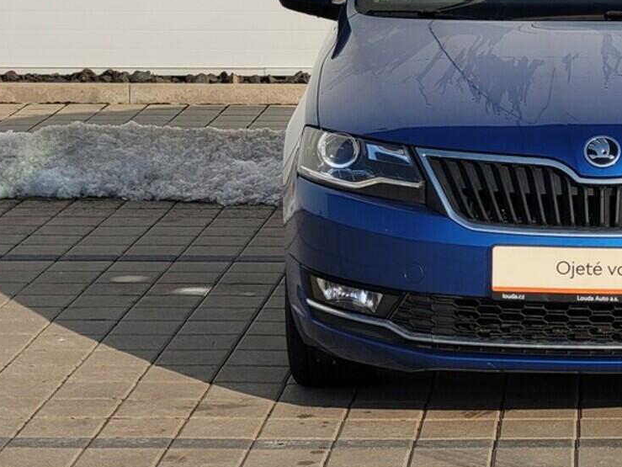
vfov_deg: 10.0
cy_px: 99
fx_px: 2661
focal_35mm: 148
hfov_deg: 13.2
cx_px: 594
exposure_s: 1/1290
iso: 25
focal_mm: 7.12
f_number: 2.4
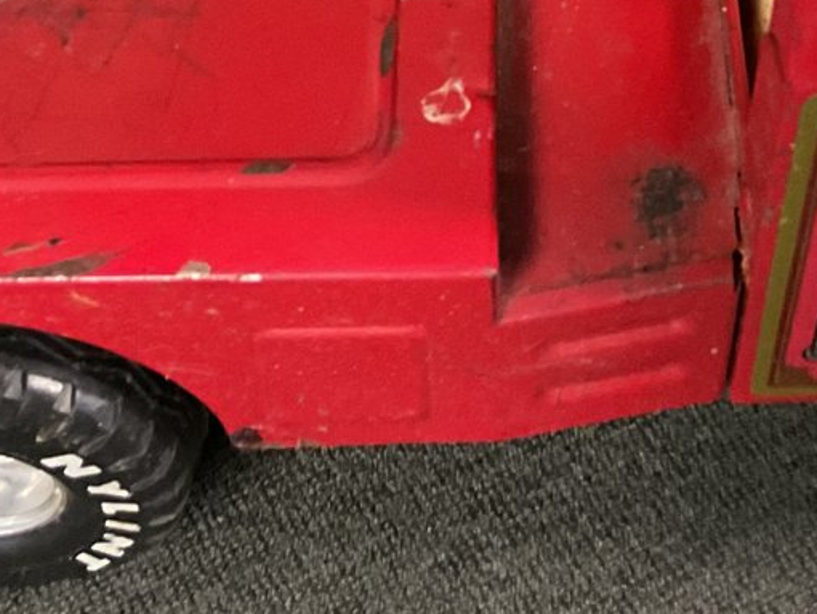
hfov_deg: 22.7
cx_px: 497
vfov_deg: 16.1
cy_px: -217
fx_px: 2031
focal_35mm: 86
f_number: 1.8
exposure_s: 1/25
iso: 400
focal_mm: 3
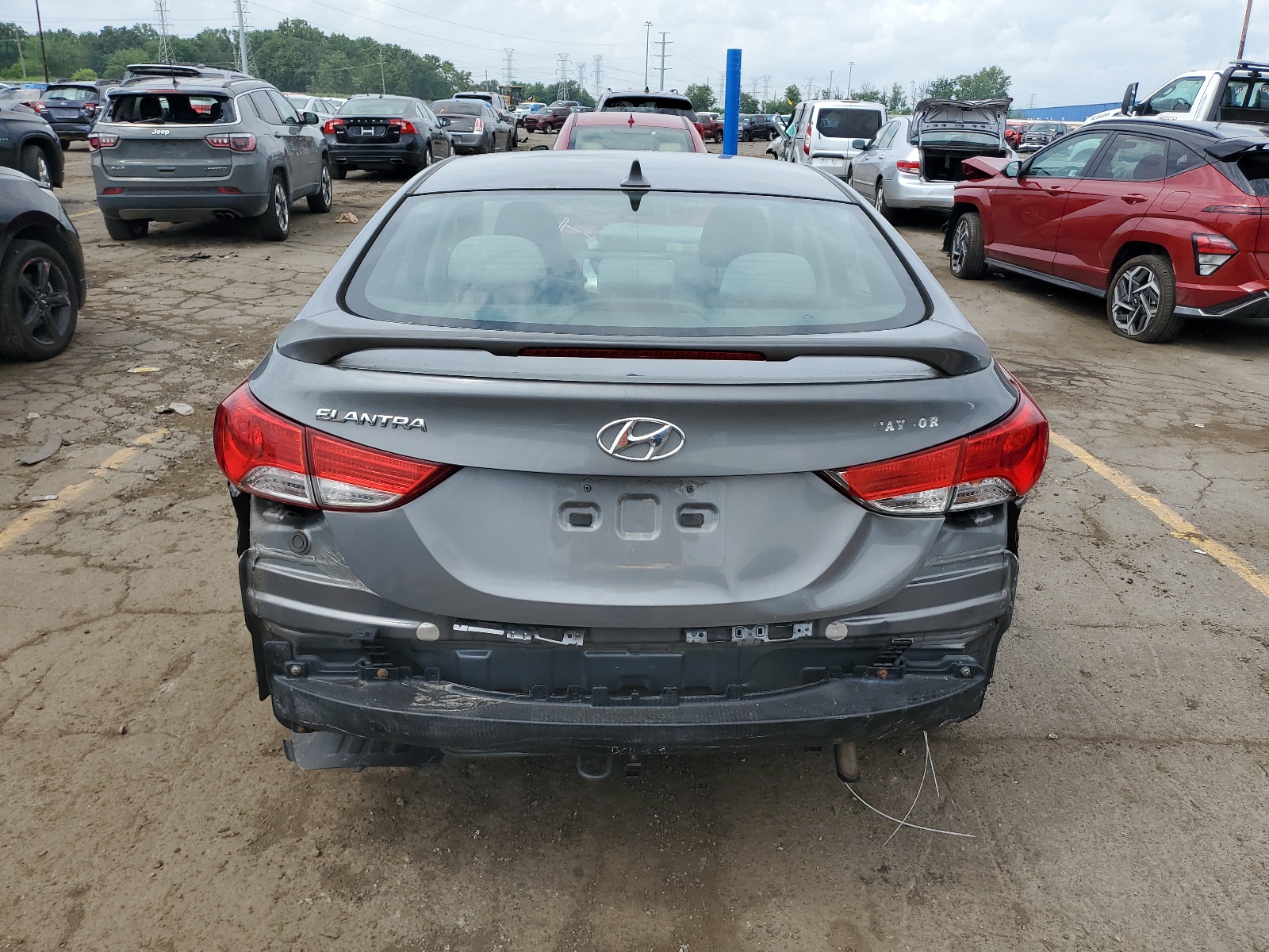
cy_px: 476
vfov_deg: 53.1
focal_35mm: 26
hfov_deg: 67.3
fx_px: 953
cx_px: 634
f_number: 1.5
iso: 50
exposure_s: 1/2500
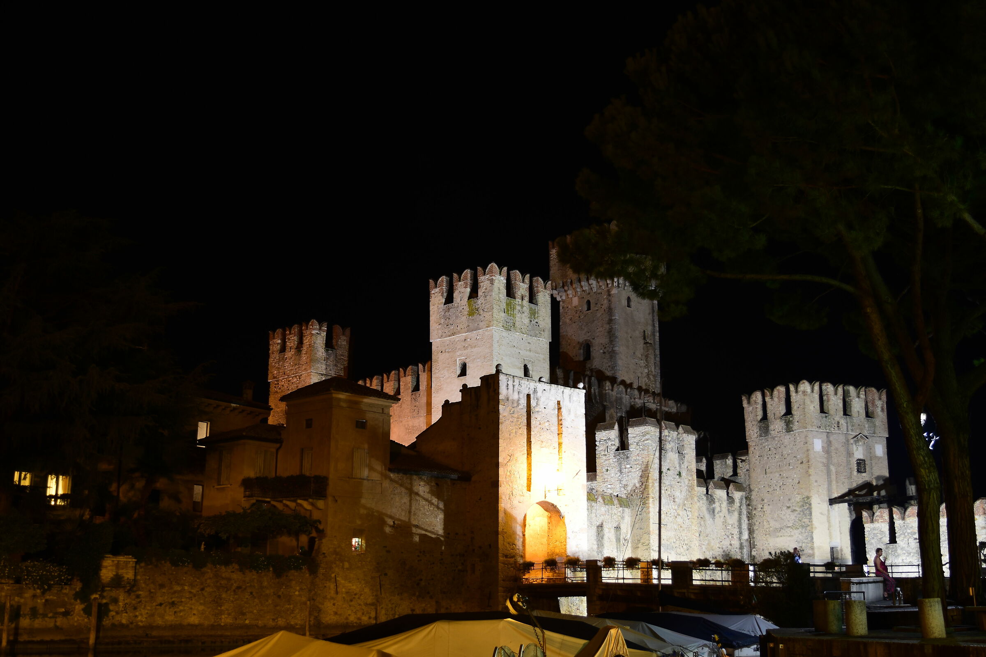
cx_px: 493
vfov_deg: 33.0
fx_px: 1109
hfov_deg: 47.9
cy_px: 328
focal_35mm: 40
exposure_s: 2.5
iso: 125
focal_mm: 27
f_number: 5
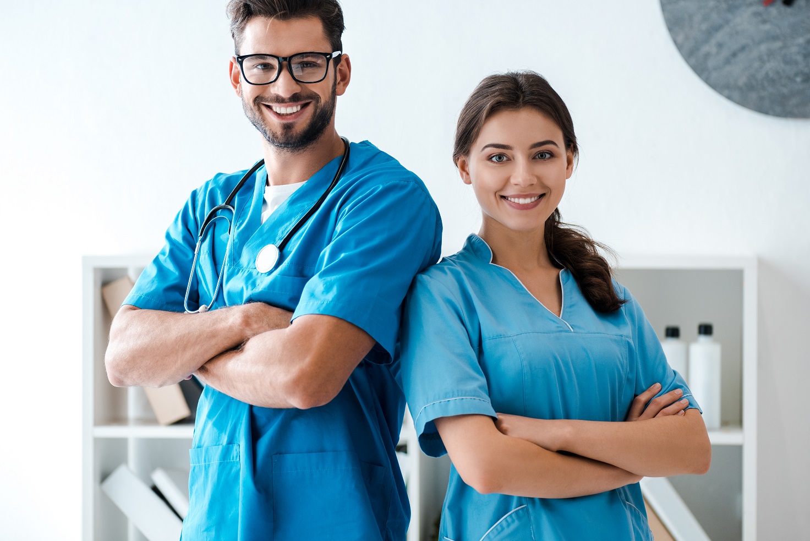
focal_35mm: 105
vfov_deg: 13.1
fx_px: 2364
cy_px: 270
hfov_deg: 19.4
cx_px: 405
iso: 250
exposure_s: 1/200
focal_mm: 105
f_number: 3.5
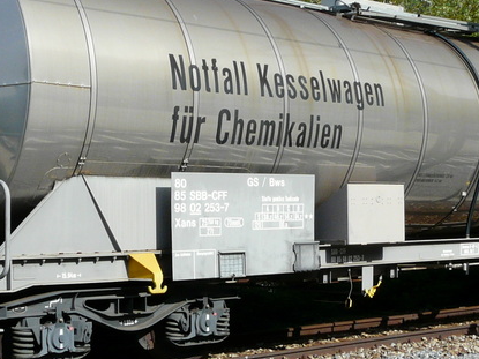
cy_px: 186
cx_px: 233
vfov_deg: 18.0
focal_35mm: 82
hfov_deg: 23.8
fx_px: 1134
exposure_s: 1/320
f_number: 5.6
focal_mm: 5.6
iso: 100
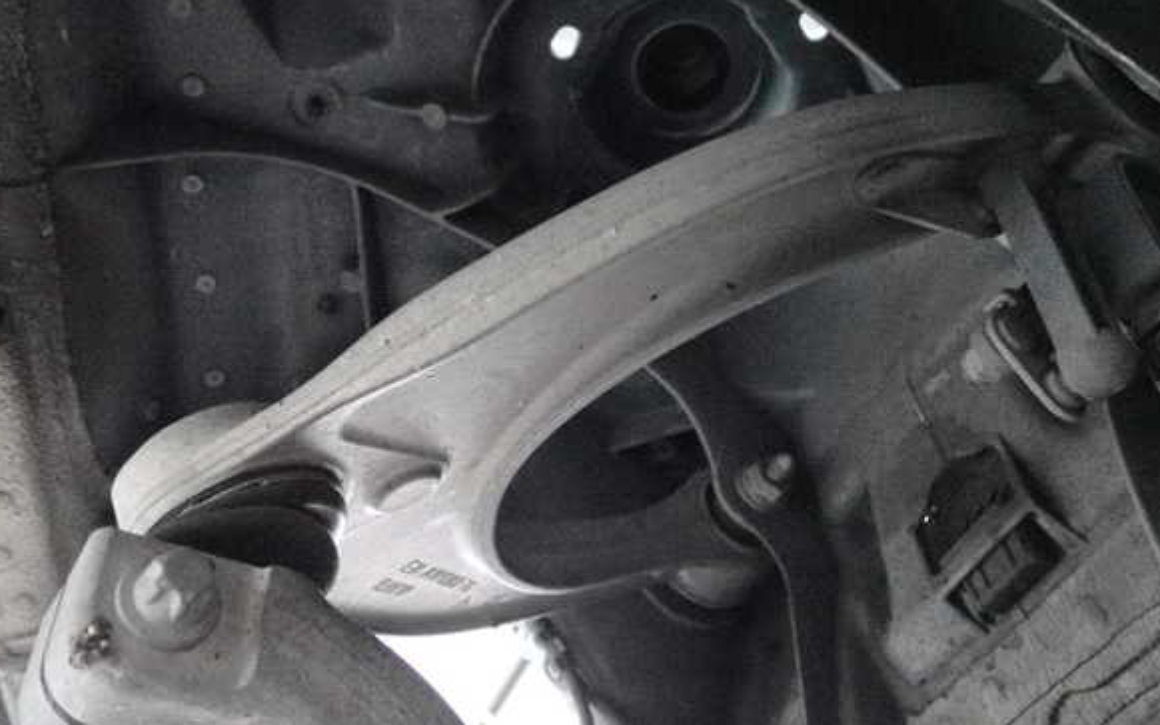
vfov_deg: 36.2
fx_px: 1106
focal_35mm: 35
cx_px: 575
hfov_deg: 55.3
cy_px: 399
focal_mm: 5.79
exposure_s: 1/125
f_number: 2.4
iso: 6400
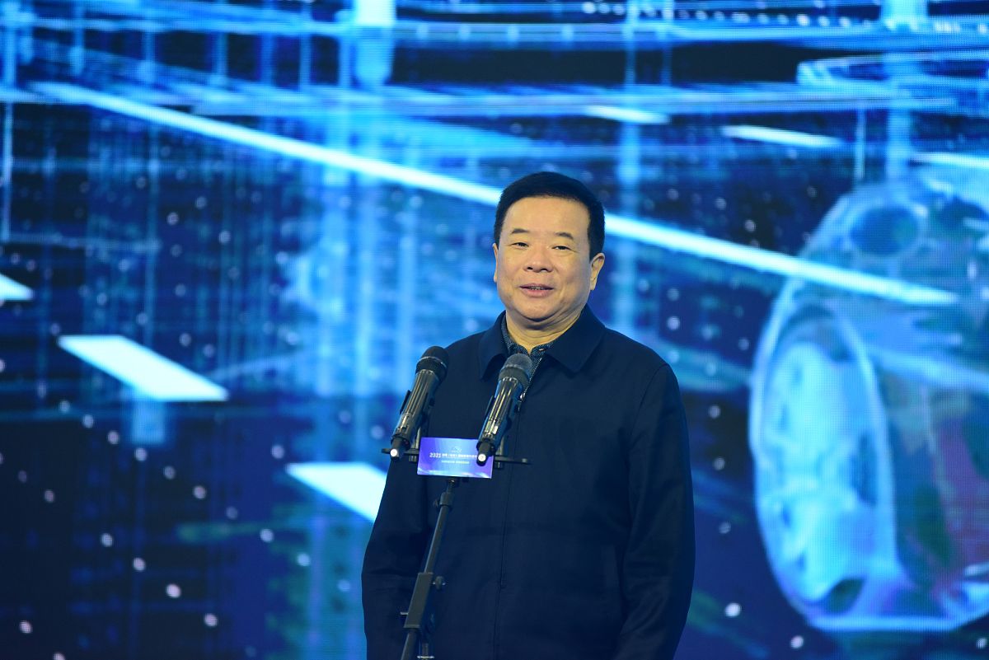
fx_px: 5496
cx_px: 494
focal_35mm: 200
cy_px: 330
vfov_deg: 6.9
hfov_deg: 10.3
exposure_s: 1/320
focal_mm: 200
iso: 2000
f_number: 4
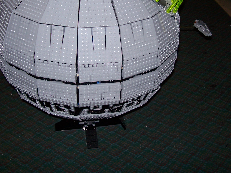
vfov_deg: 28.2
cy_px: 46
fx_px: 340
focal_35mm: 51
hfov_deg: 37.4
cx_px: 100
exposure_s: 1/60
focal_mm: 5.6
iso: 80
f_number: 2.7
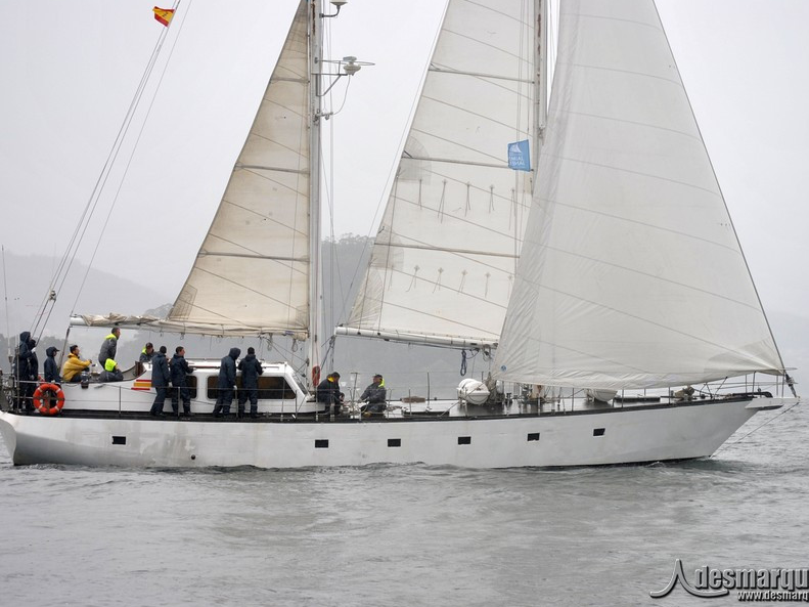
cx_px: 393
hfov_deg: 18.2
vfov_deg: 13.7
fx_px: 2524
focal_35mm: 108
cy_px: 304
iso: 110
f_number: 5.6
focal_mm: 66
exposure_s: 1/500
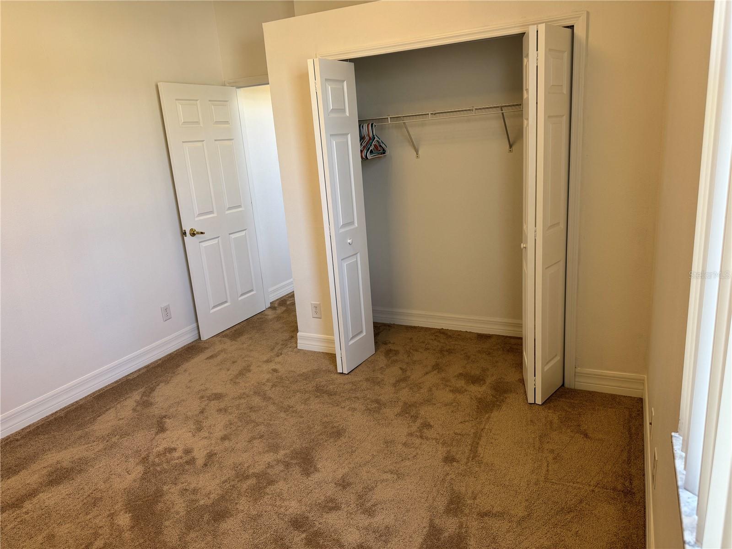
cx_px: 366
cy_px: 274
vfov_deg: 56.8
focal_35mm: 24
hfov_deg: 71.6
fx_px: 508
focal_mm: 6.76
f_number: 1.78
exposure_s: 1/120
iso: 100
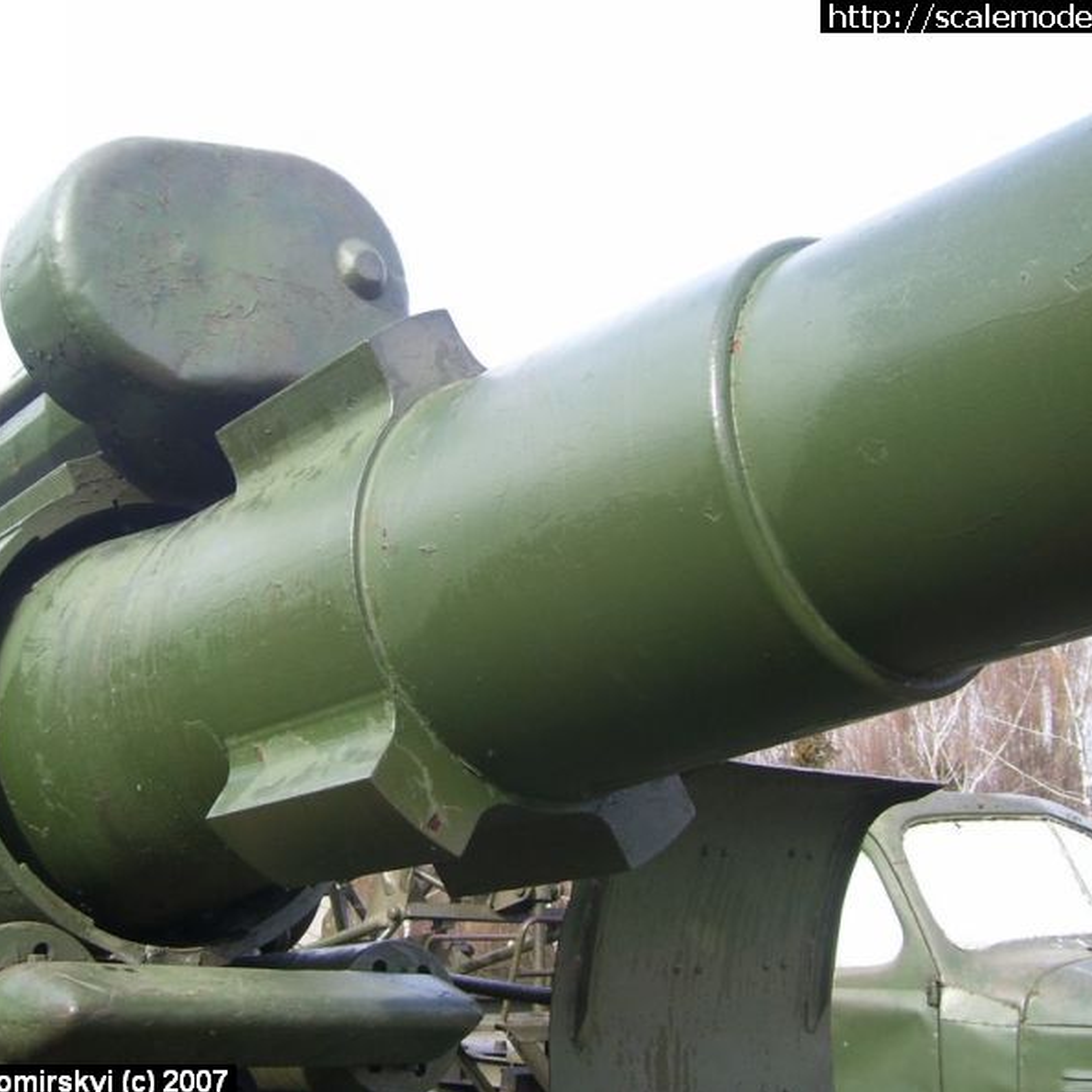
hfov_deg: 38.2
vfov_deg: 38.3
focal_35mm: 44
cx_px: 433
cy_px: 549
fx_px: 1570
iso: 80
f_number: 2.7
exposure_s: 1/350
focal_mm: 6
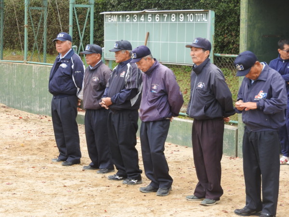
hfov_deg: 18.7
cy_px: 108
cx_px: 144
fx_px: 877
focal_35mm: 105
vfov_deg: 14.1
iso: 125
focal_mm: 18.8
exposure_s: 1/60
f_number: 4.8
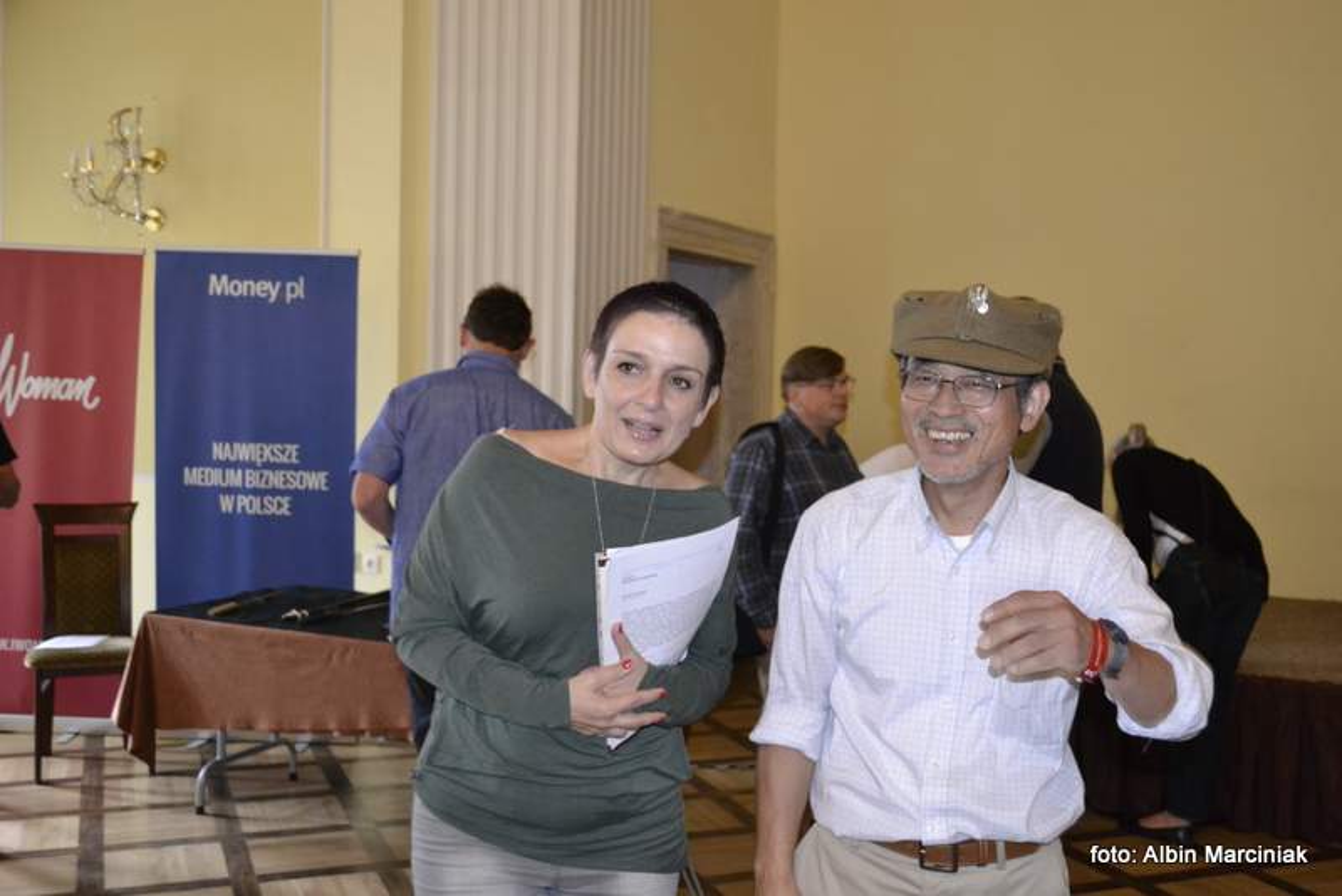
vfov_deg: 36.9
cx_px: 671
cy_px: 448
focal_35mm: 36
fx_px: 1342
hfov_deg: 53.1
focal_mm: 24
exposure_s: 1/60
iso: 2200
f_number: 4
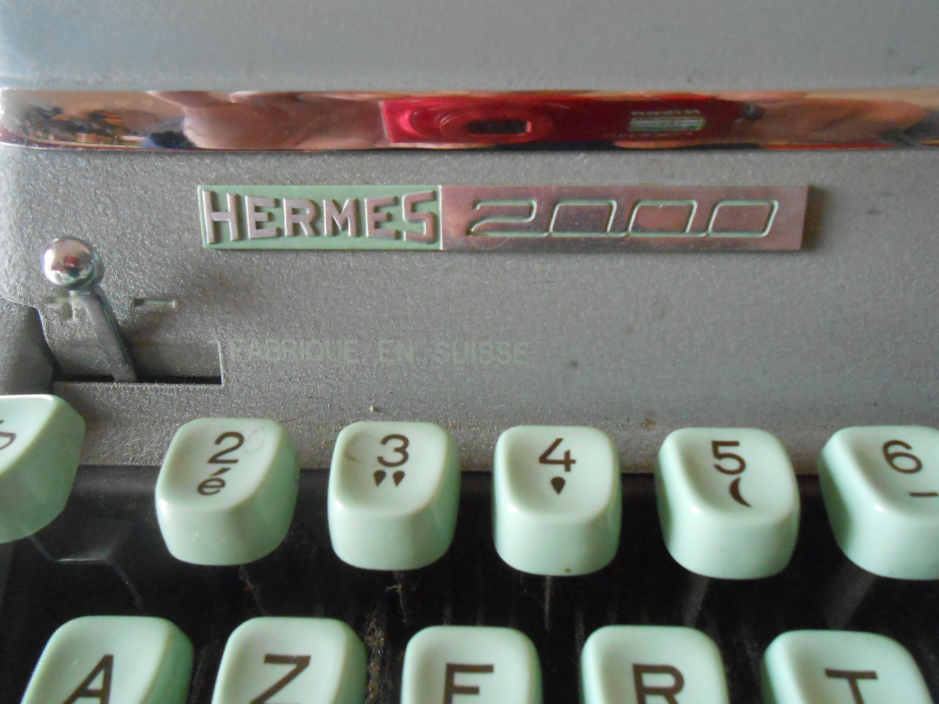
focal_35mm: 26
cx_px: 470
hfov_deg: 67.3
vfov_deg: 53.1
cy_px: 352
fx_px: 705
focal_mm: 4.6
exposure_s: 1/13
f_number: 3.5
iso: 800
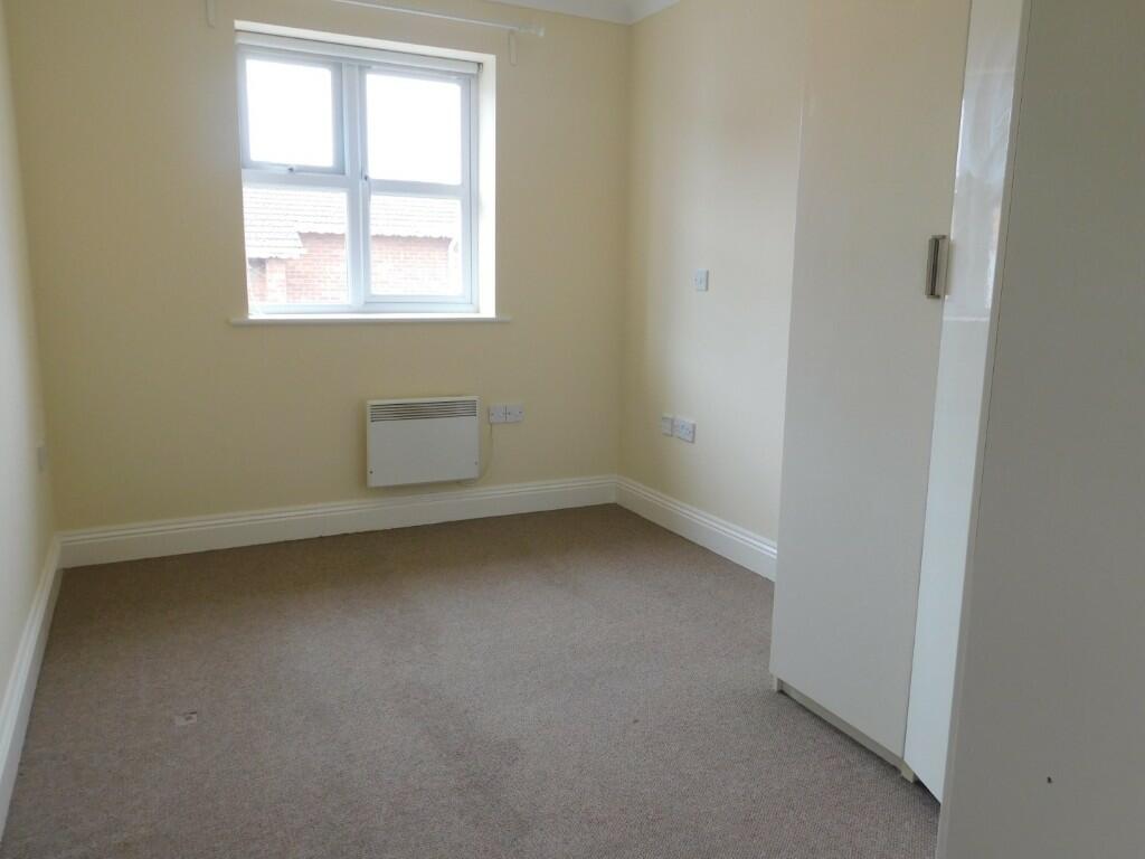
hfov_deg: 69.4
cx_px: 572
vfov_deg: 54.9
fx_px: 827
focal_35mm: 25
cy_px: 430
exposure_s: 1/60
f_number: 3.1
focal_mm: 4.5
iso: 125
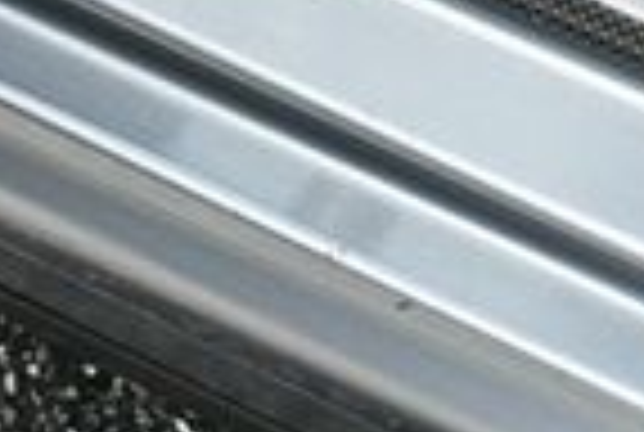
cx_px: 347
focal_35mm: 286
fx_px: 5127
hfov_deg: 7.2
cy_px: -324
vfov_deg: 4.8
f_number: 5.6
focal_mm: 32
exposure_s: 1/250
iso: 250
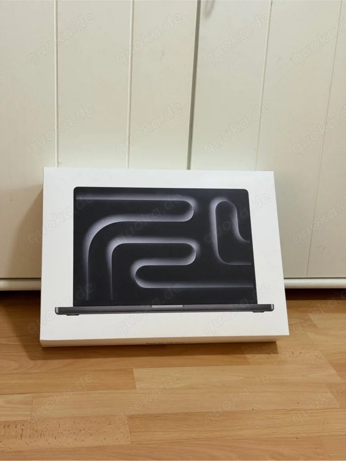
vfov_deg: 39.7
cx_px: 173
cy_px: 230
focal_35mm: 48
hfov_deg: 30.3
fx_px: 640
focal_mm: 6.76
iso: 400
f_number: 1.78
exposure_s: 1/40
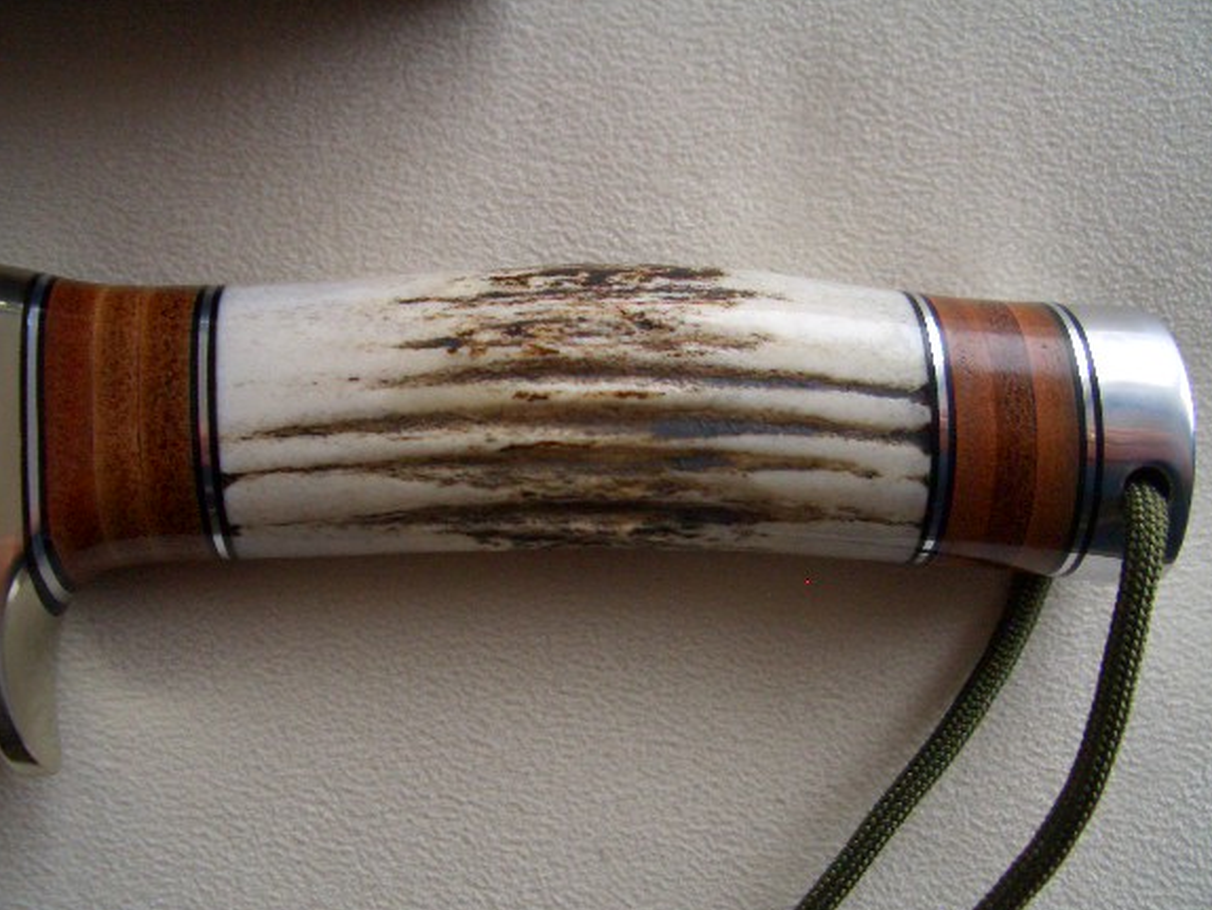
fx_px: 1366
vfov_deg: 36.8
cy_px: 467
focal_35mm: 39
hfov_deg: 47.8
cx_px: 568
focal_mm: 5.8
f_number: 2.6
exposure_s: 1/50
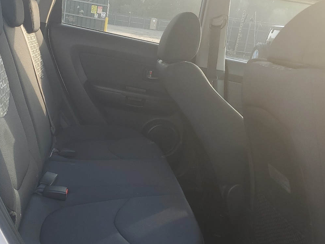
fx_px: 394
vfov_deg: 34.3
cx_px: 122
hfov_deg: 44.4
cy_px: 100
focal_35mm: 42
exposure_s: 1/164
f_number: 1.5
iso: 50
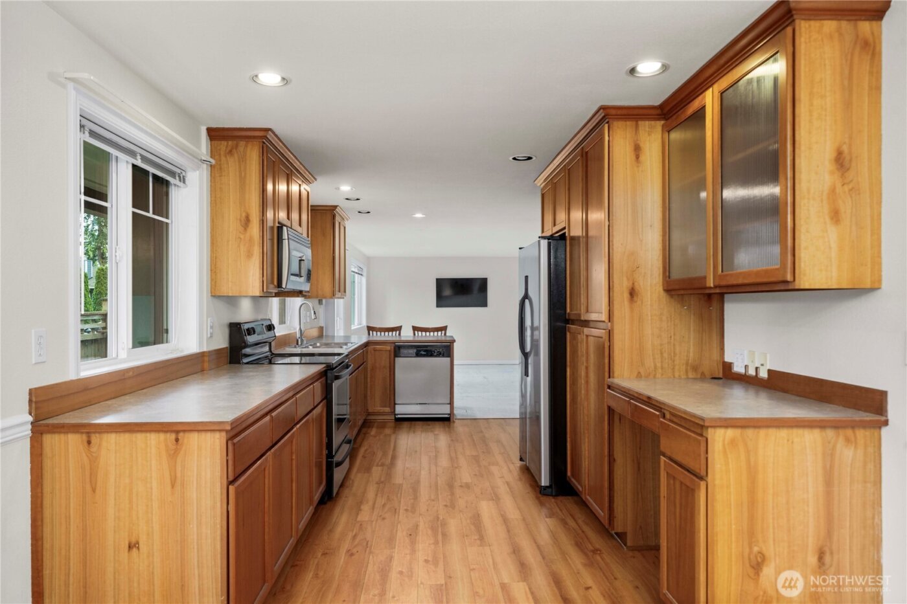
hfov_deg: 73.8
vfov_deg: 53.1
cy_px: 302
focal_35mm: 24
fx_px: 605
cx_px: 454
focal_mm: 24
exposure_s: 1/60
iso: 500
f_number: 7.1
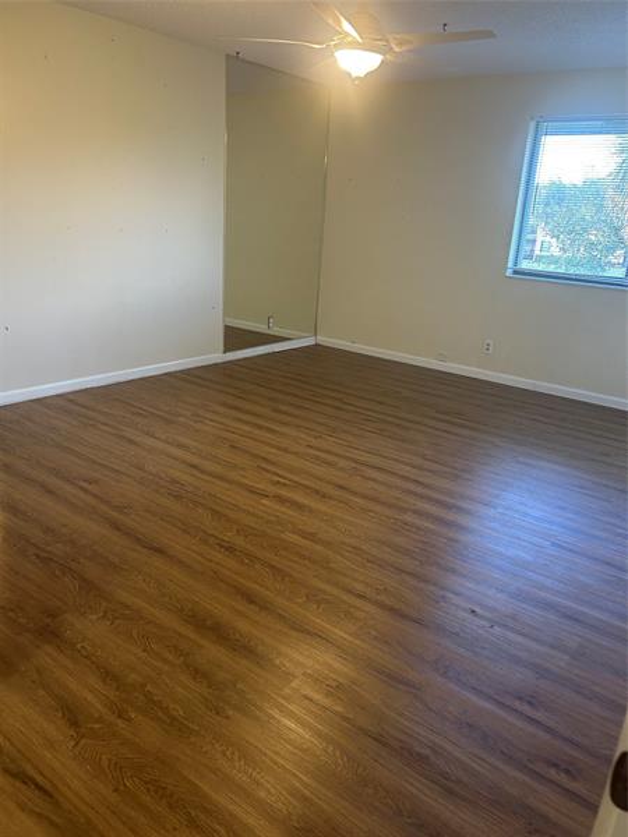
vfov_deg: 67.3
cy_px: 418
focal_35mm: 26
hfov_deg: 53.1
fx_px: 629
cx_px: 314
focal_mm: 5.7
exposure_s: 1/60
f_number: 1.5
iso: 160
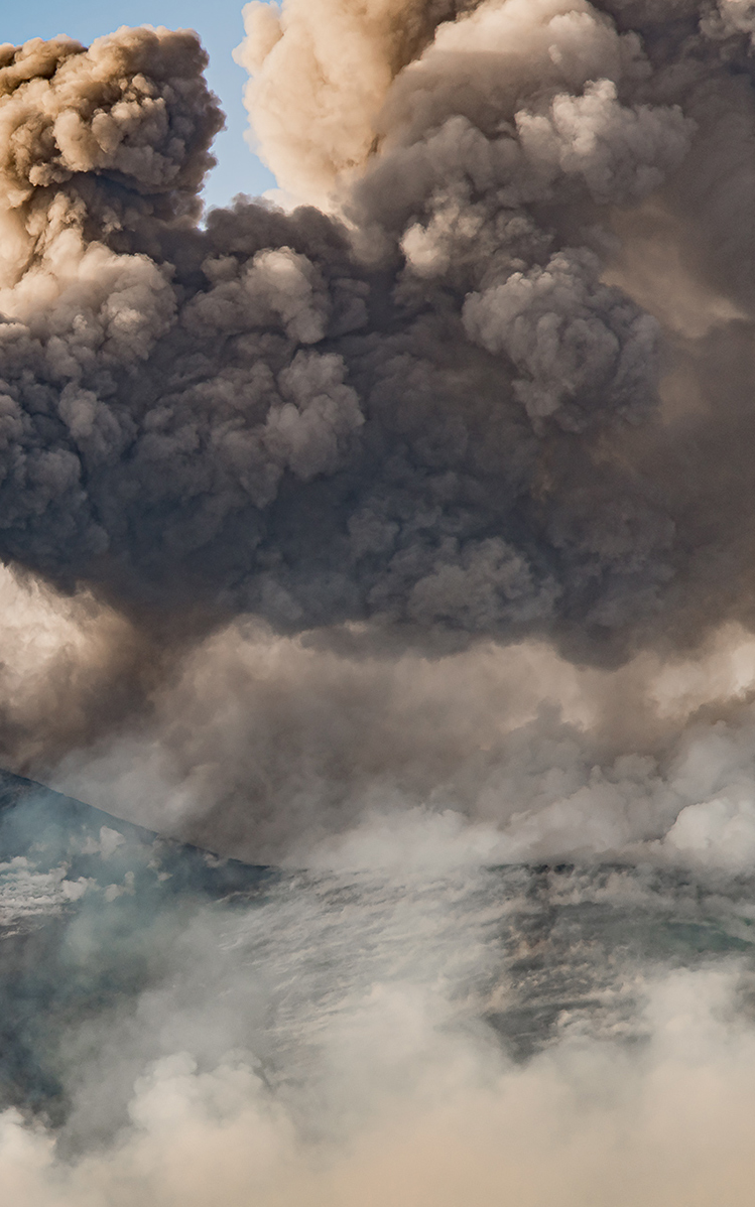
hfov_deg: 1.4
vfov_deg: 2.3
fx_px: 30248
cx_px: -70
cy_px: 604
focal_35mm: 919
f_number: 8
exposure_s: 1/80
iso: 64
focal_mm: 600
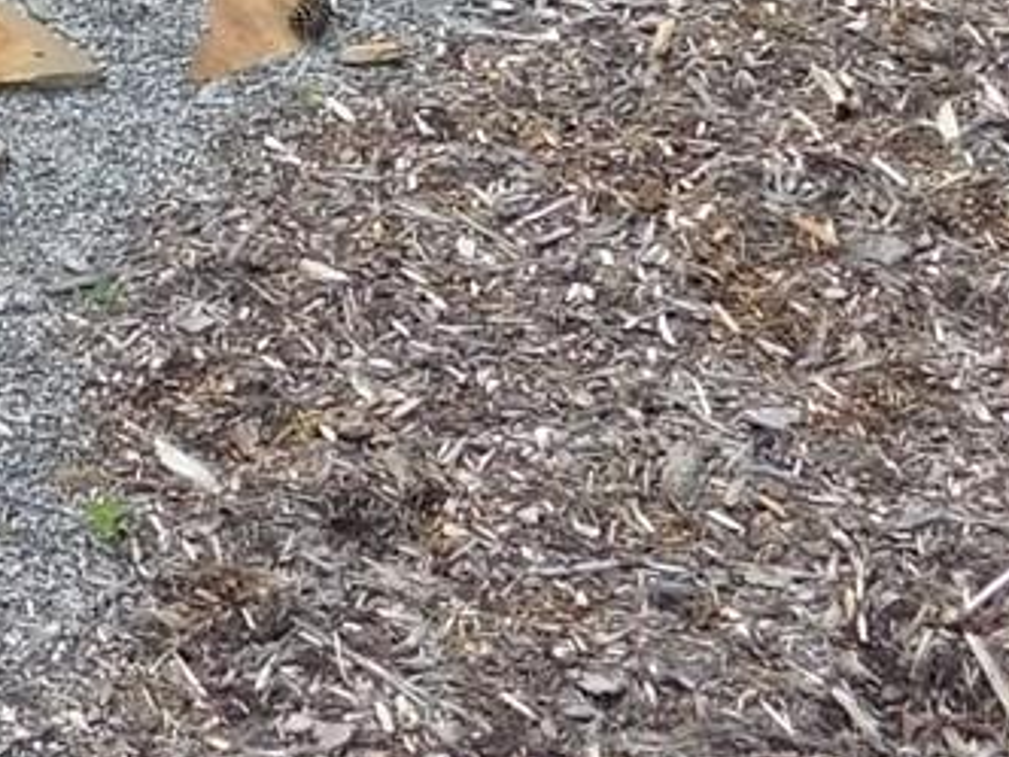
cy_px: -1049
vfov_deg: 6.4
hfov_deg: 8.6
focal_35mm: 222
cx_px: -699
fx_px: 6471
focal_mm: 6.3
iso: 125
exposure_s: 1/400
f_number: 3.5
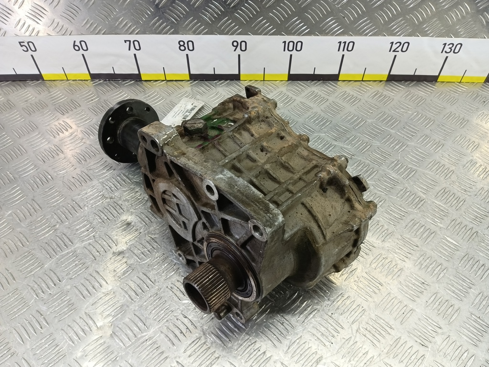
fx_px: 325
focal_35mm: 23
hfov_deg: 73.9
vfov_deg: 58.9
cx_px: 244
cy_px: 184
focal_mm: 4.11
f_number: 1.6
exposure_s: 1/50
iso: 140
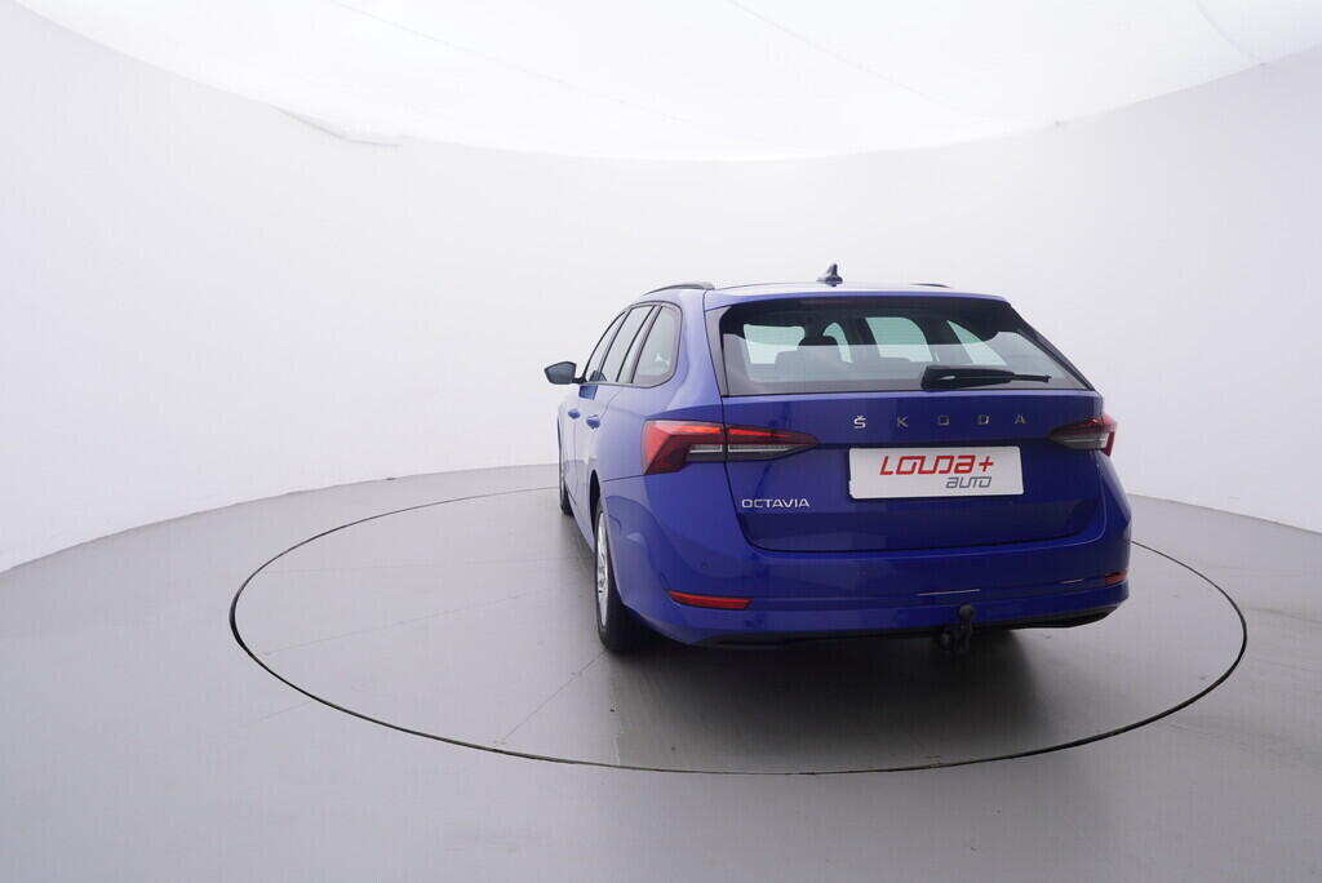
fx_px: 827
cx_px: 661
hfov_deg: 77.3
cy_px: 442
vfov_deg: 56.2
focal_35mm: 22
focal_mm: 15
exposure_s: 1/80
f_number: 5
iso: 200
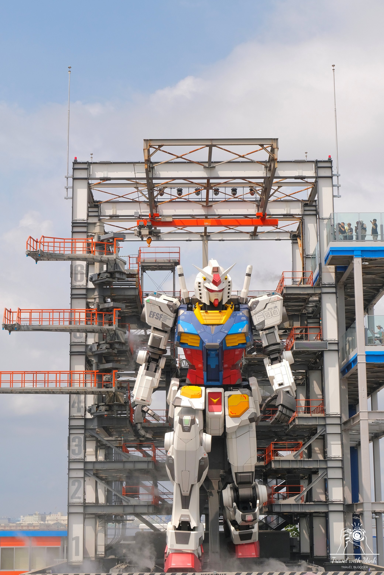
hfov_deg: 20.0
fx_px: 1088
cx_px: 192
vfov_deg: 29.7
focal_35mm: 68
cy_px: 288
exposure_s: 1/1800
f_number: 7.1
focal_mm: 45.1
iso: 800
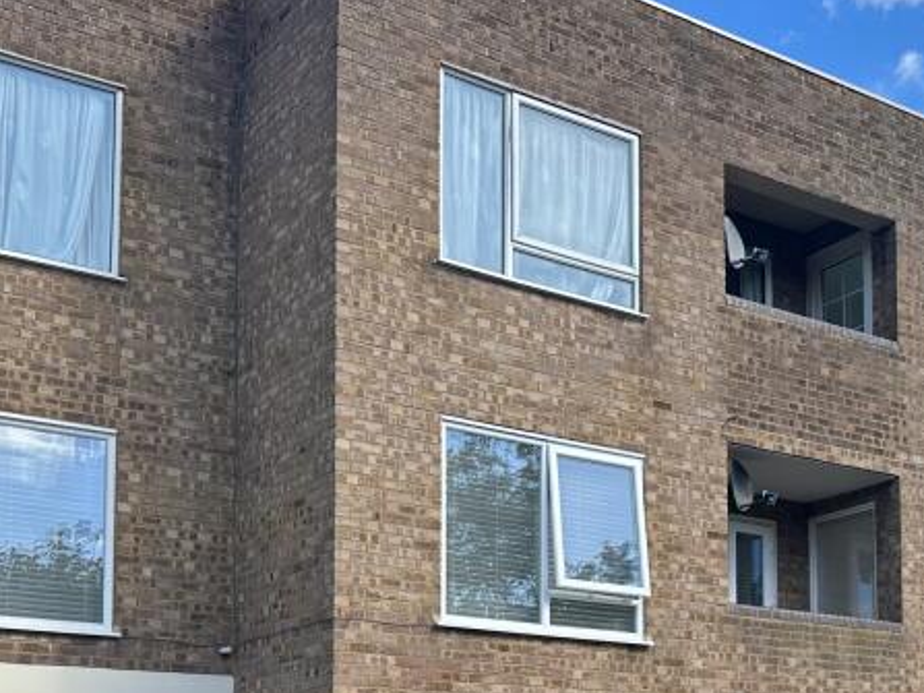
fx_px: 1468
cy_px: 689
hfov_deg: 34.2
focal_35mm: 55
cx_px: 690
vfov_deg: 25.3
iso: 80
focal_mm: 6.86
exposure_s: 1/1393
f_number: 1.78
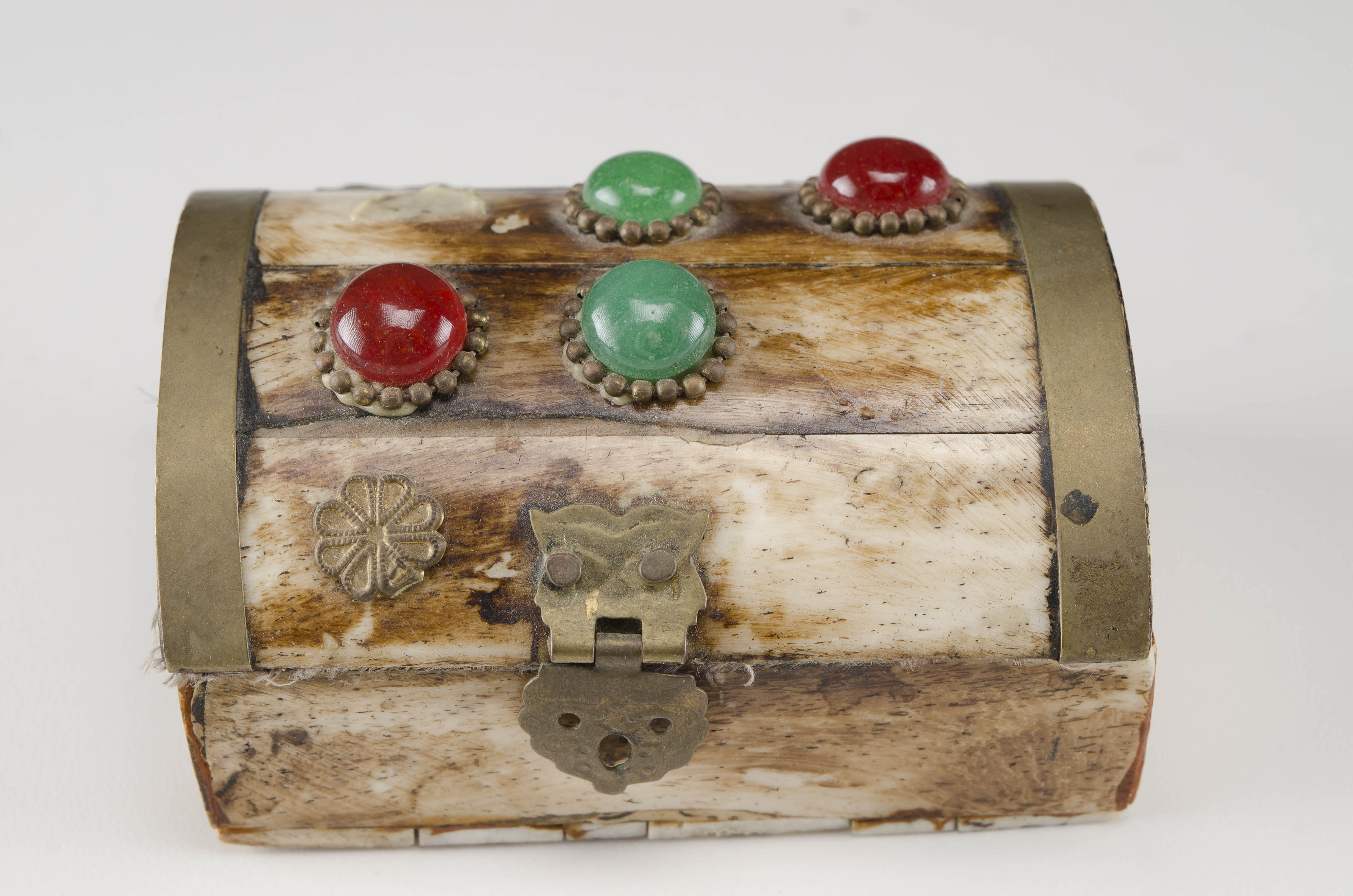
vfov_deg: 16.5
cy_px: 448
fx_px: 3094
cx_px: 676
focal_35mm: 82
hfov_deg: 24.7
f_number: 10
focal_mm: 55
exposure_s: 1/80
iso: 100
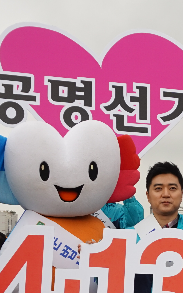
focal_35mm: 103
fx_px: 819
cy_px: 284
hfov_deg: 12.3
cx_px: 257
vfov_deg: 19.7
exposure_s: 1/60
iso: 100
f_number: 6.3
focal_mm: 21
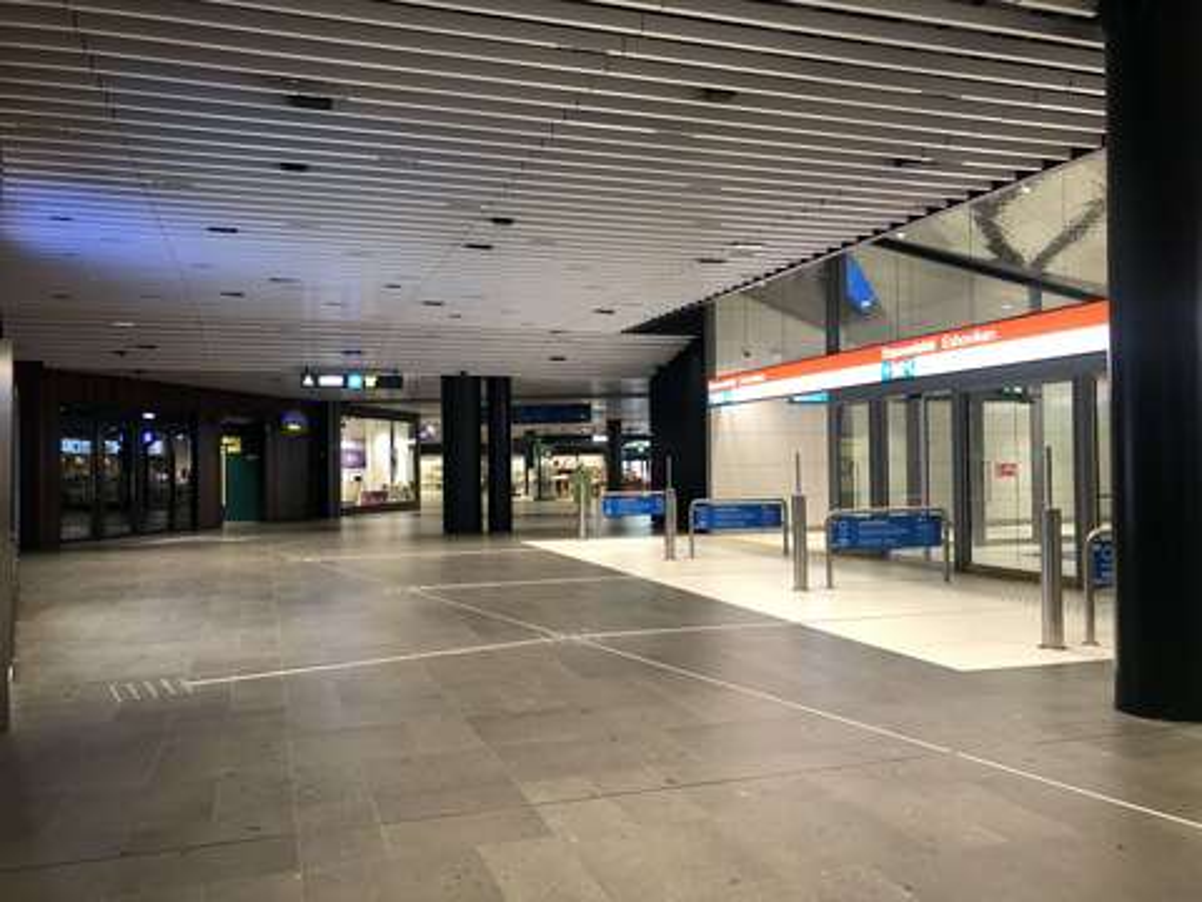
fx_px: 972
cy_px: 451
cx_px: 601
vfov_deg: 49.7
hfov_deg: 63.4
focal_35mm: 28
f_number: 1.8
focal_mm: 3.99
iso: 40
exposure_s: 1/17
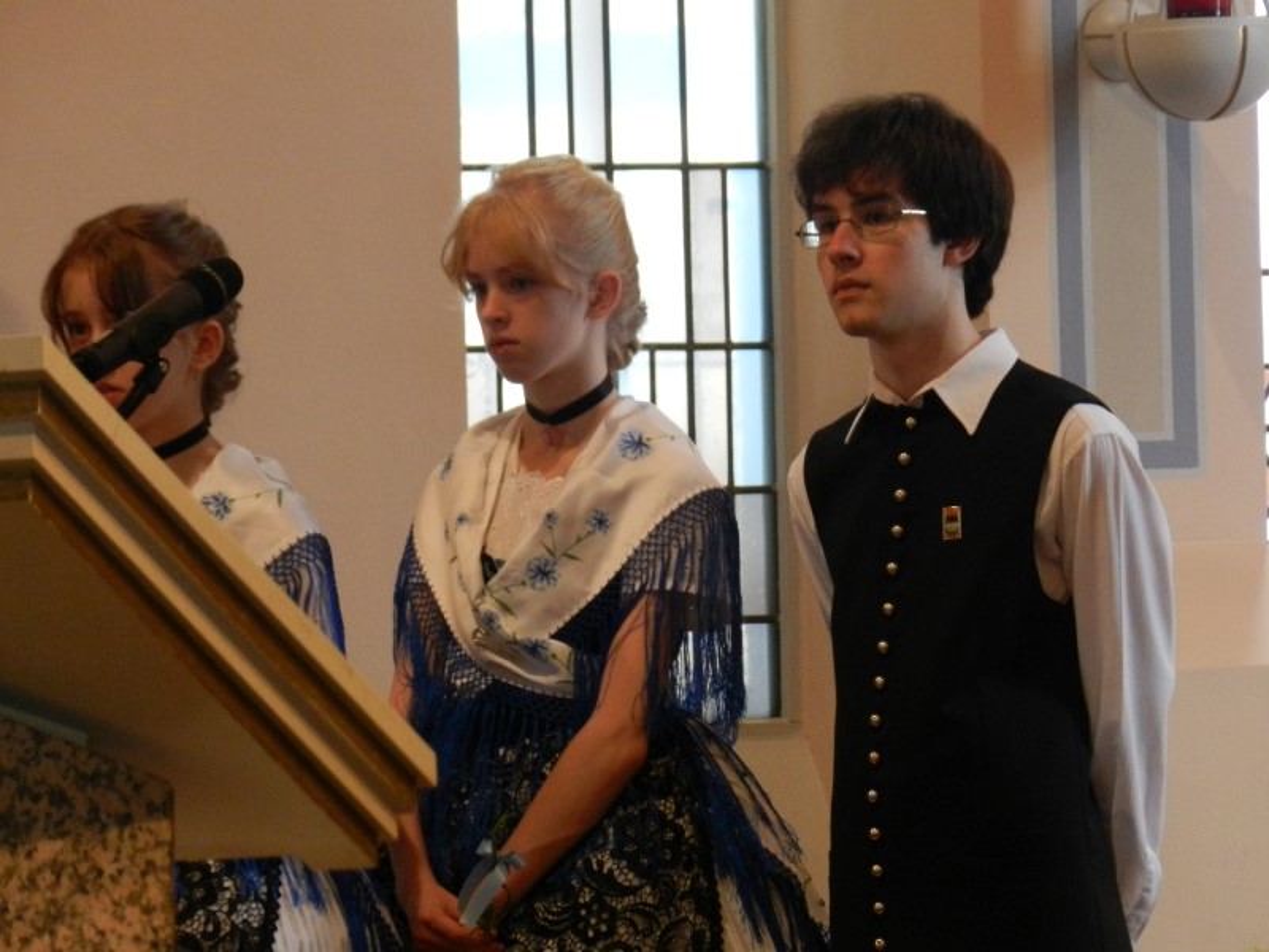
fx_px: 14774
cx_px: 634
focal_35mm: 403
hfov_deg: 4.9
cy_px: 476
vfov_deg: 3.7
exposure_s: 1/30
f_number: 5.6
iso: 800
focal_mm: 71.7
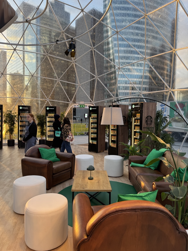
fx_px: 174
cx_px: 94
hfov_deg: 56.8
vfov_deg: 71.6
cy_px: 126
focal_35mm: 24
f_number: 1.78
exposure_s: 1/121
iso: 64
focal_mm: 6.76
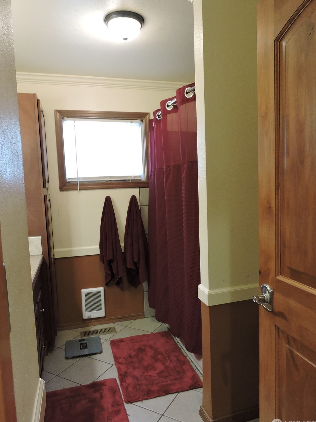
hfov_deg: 54.9
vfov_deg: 69.4
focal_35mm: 25
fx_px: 304
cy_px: 217
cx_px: 161
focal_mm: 4.3
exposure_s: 1/25
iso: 400
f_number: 3.3
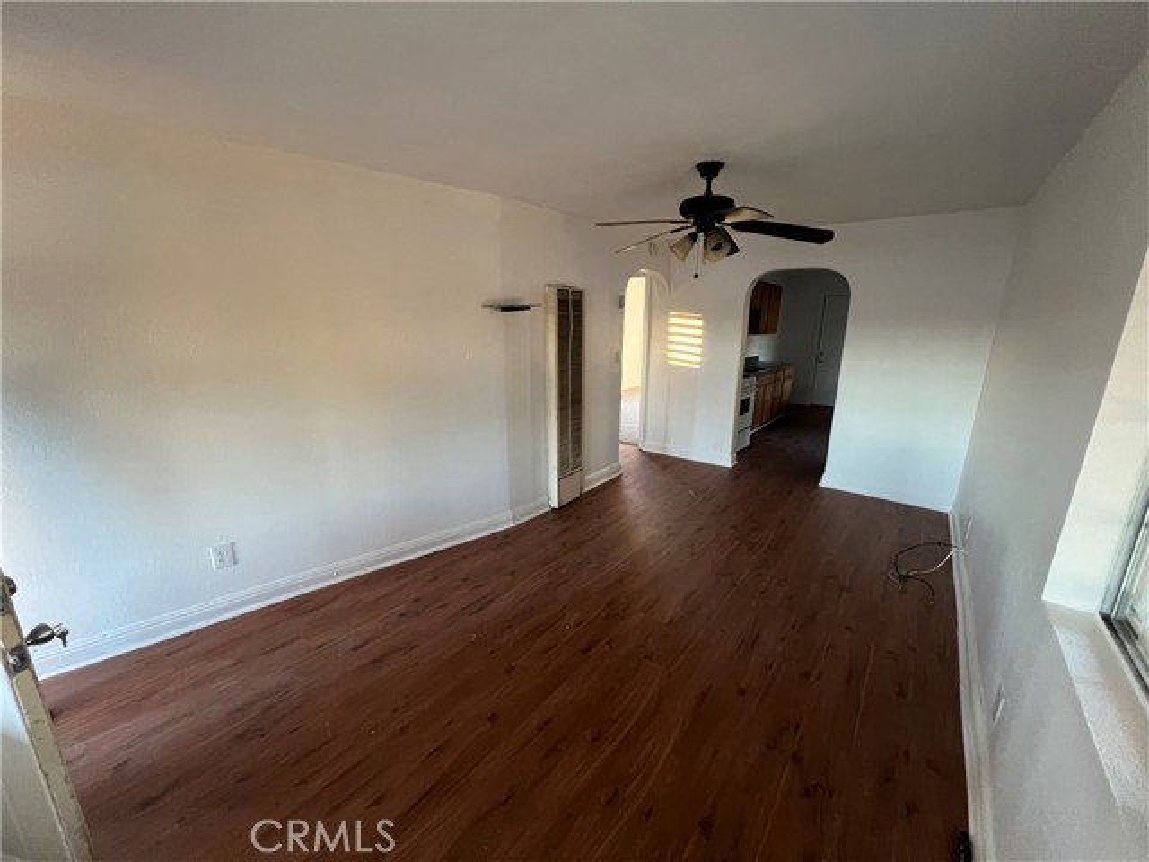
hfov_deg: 106.2
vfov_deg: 89.9
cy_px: 431
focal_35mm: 13
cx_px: 574
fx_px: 432
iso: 400
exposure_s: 1/60
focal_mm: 1.57
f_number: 1.8
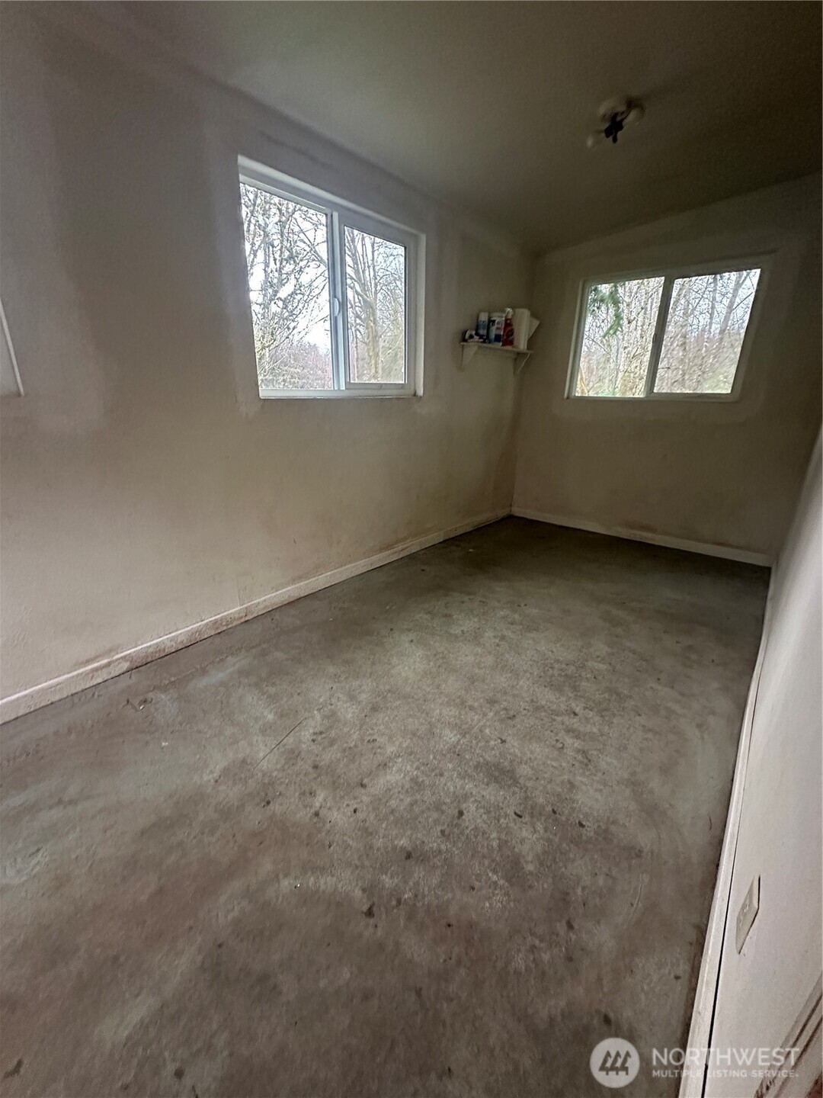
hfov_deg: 85.7
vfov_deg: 102.1
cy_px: 549
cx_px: 412
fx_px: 444
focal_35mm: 14
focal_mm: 2.22
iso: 1000
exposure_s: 1/60
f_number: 2.2
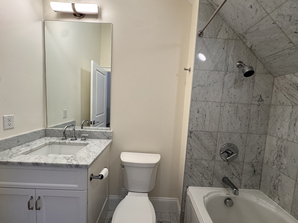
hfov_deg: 102.1
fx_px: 121
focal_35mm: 14
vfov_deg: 85.7
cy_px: 112
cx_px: 149
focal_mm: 2.22
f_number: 2.2
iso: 160
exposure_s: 1/120
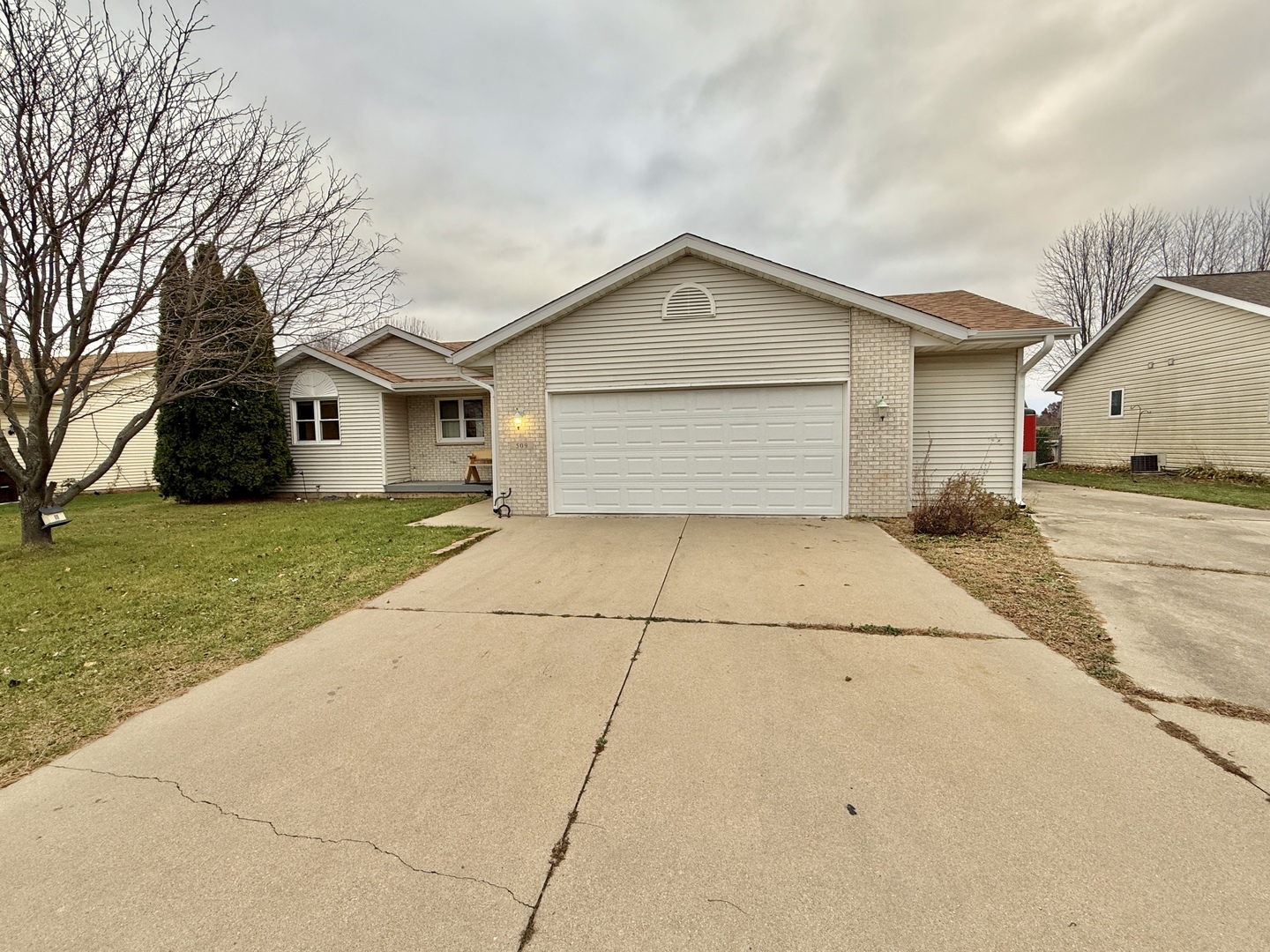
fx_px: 514
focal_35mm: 14
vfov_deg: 85.7
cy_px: 476
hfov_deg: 102.1
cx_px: 635
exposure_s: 1/99
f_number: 2.2
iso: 64
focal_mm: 2.22
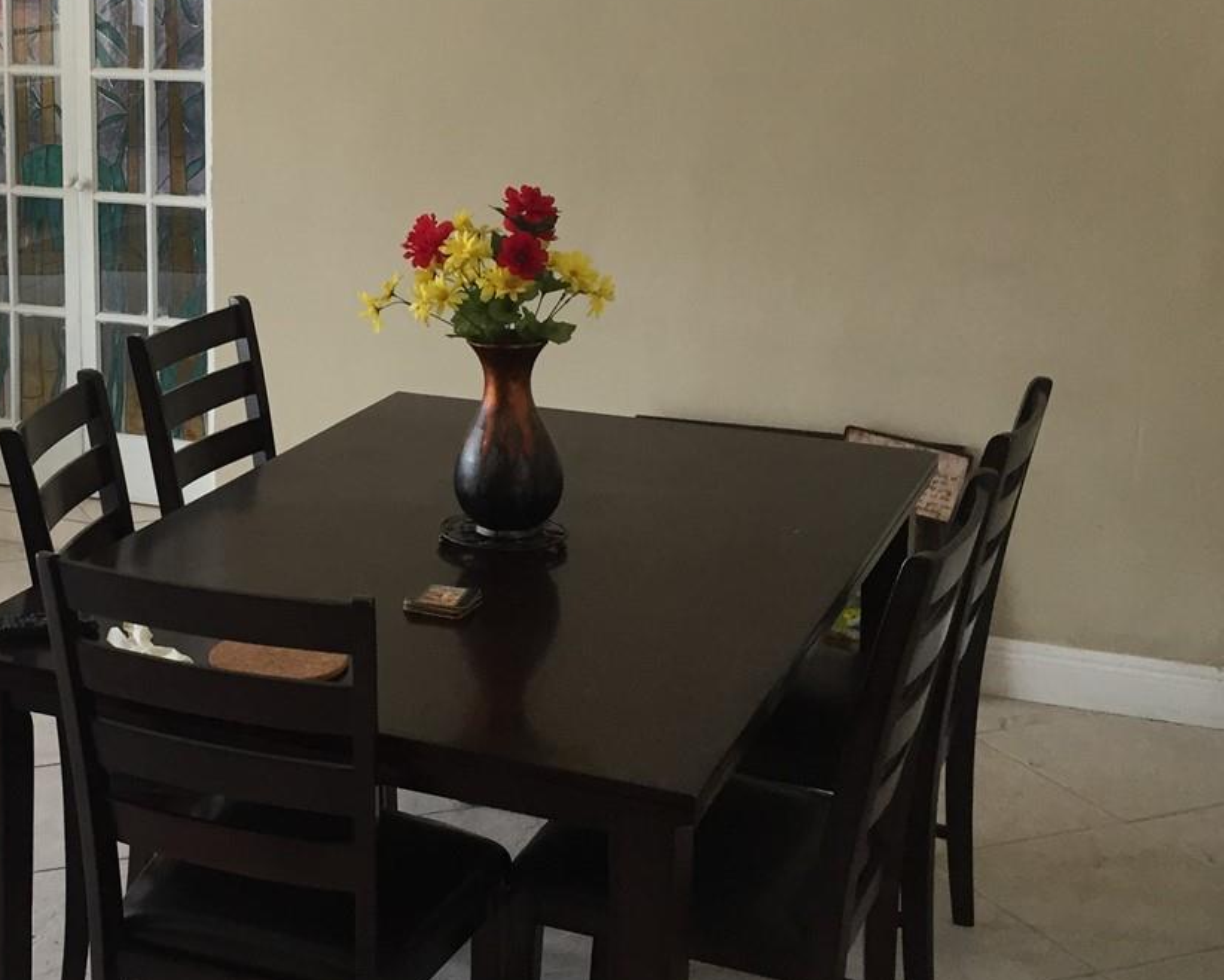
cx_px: 201
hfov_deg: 32.9
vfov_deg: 27.5
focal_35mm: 55
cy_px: 323
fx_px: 1993
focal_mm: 4.15
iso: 40
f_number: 2.2
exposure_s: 1/30
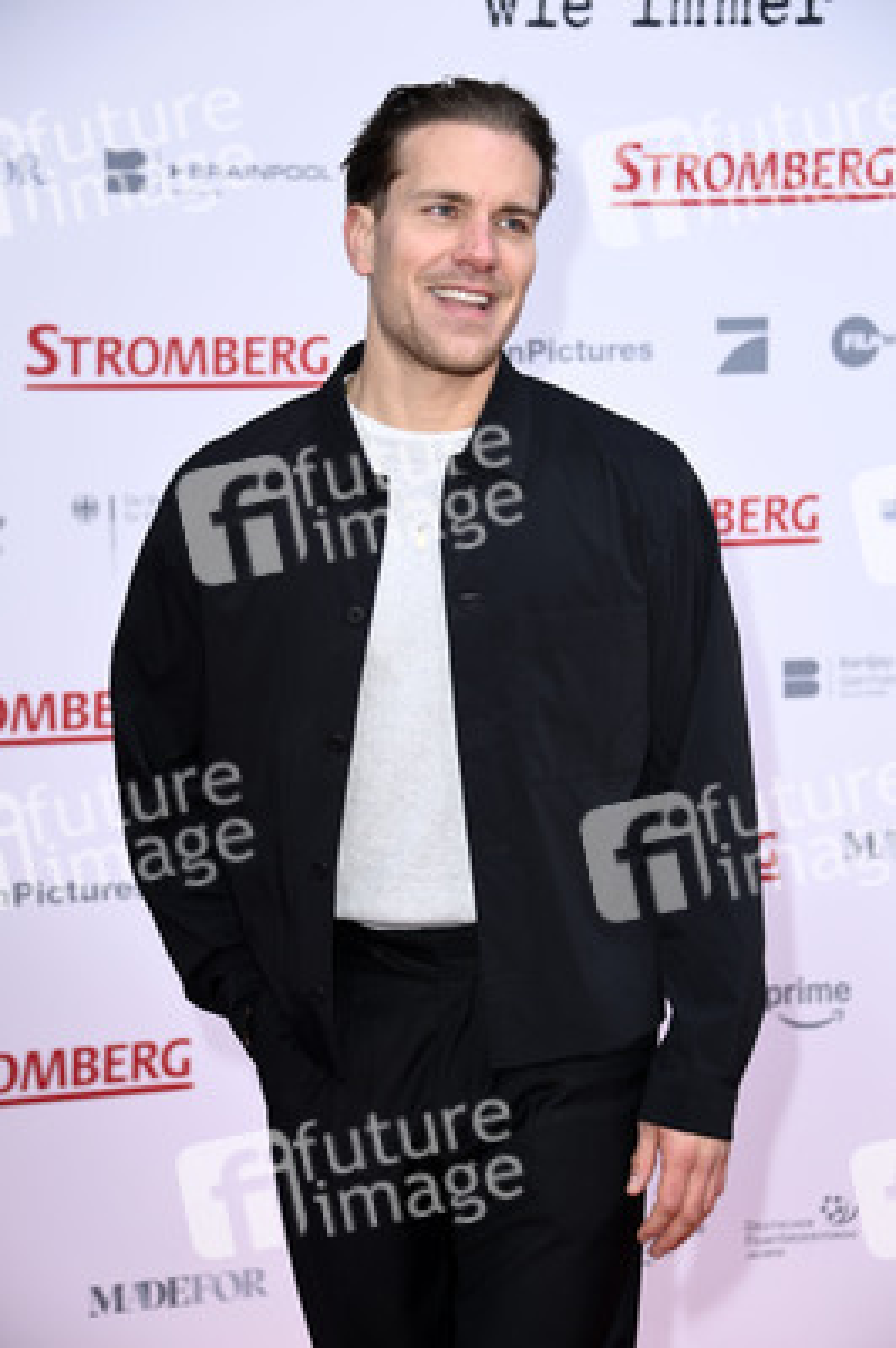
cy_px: 674
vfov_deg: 24.8
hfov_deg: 16.6
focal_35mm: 82
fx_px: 3066
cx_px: 448
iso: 640
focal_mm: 82
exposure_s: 1/250
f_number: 5
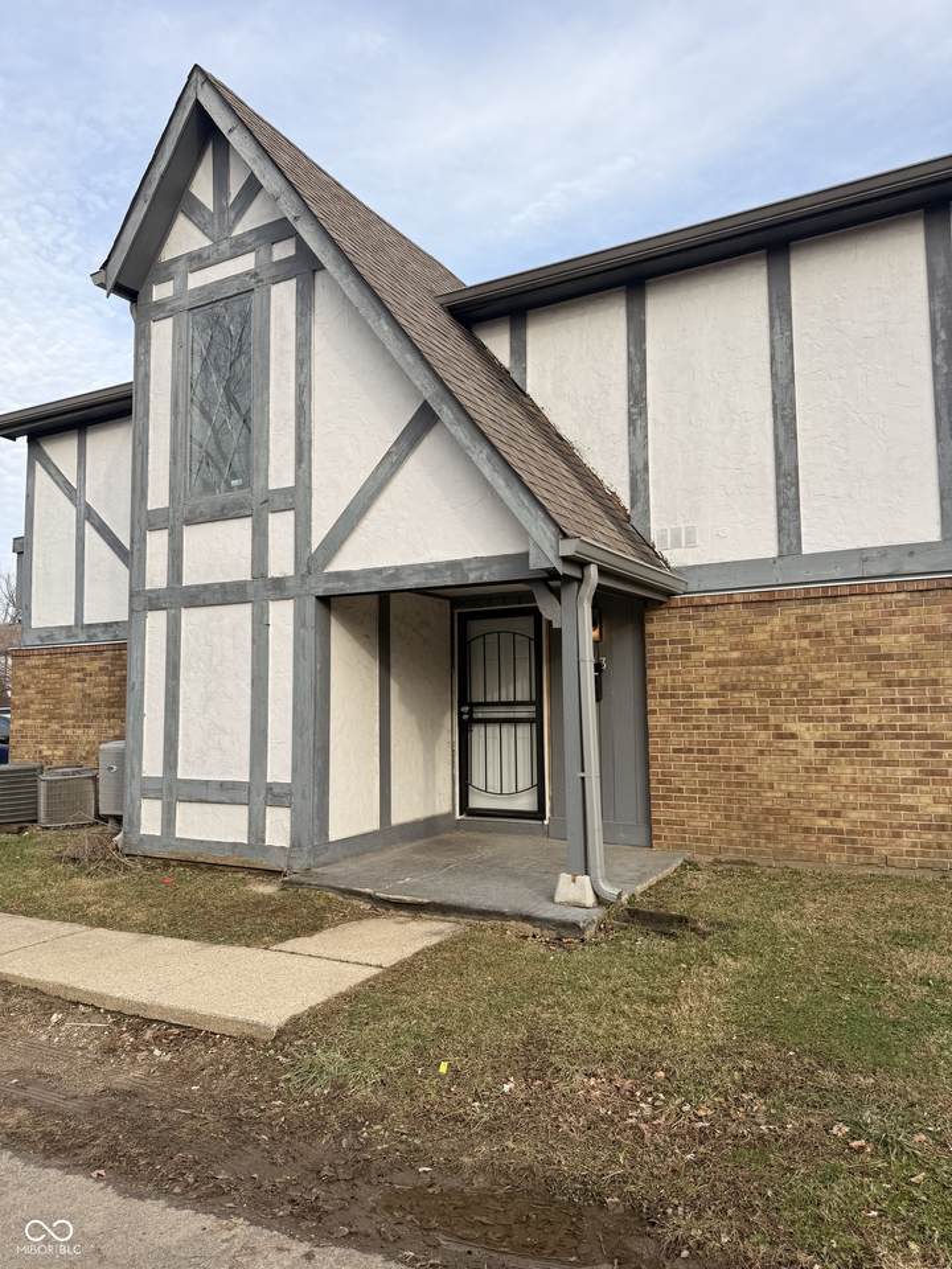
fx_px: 880
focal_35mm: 24
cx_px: 476
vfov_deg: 71.6
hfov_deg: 56.8
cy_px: 634
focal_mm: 6.76
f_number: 1.78
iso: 80
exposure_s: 1/1585
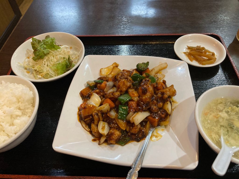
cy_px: 90
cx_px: 120
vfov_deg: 49.7
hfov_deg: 63.4
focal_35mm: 28
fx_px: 193
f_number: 1.8
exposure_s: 1/50
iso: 320
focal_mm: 3.99
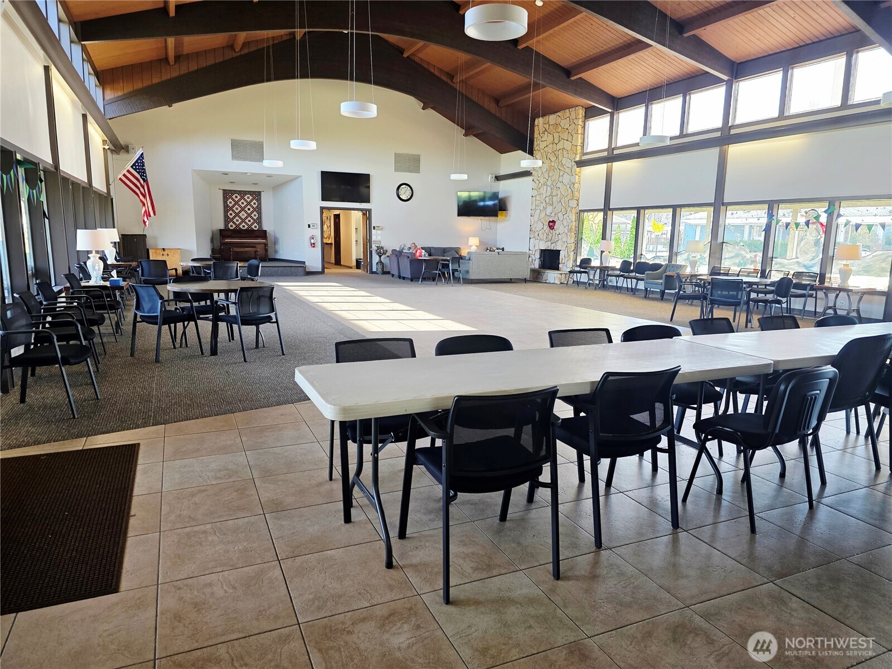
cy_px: 334
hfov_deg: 73.9
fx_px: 593
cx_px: 446
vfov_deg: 58.9
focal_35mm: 23
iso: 160
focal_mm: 6.3
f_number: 1.7
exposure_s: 1/120
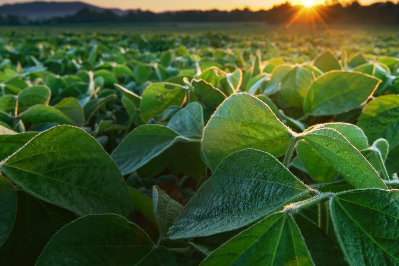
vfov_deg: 39.9
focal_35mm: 33
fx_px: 366
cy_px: 123
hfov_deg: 57.1
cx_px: 218
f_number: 10
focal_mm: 16
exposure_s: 1/50
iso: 50
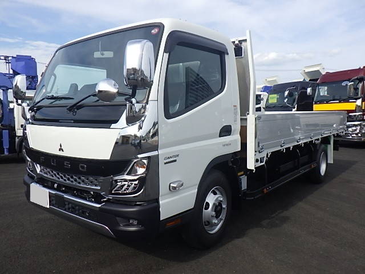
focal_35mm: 28
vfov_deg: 49.7
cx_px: 182
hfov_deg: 63.4
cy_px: 137
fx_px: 295
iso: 125
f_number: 4.2
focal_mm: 5
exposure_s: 1/640
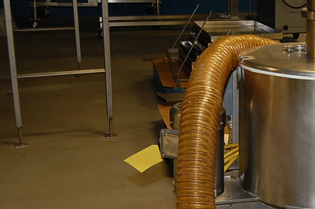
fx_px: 673
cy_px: 141
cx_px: 306
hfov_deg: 25.2
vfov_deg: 17.6
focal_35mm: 77
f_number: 4
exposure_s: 1/60
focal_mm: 22
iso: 400
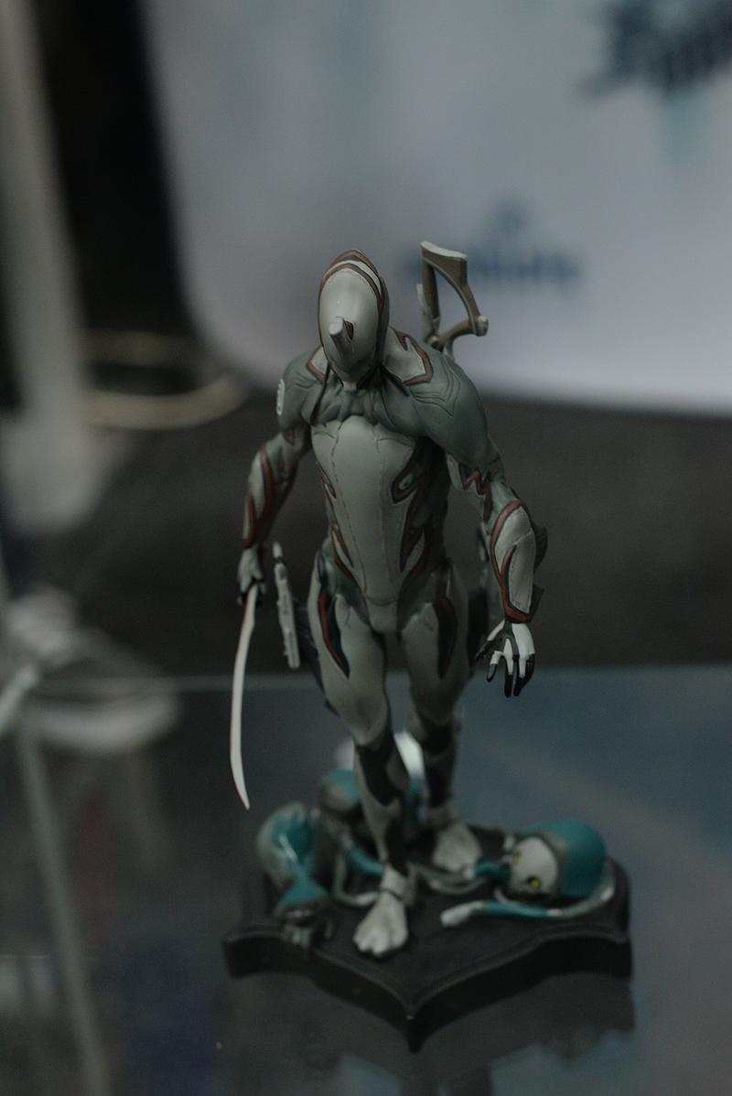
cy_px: 548
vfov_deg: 39.6
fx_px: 1523
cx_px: 366
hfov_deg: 27.0
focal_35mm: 50
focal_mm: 50
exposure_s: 1/100
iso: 3200
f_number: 5
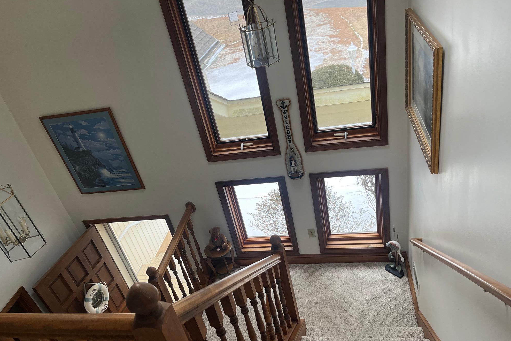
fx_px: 397
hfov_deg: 65.5
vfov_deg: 46.3
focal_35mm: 28
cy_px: 191
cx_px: 262
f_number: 1.6
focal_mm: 5.1
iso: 100
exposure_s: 1/121
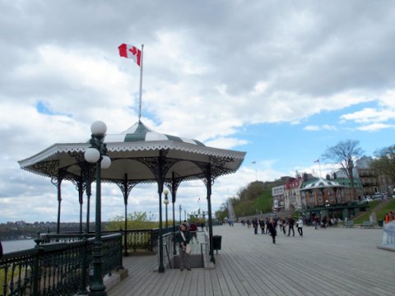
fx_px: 320
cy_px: 148
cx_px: 198
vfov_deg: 49.7
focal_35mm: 28
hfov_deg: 63.4
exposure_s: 1/1000
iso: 100
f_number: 4
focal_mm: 6
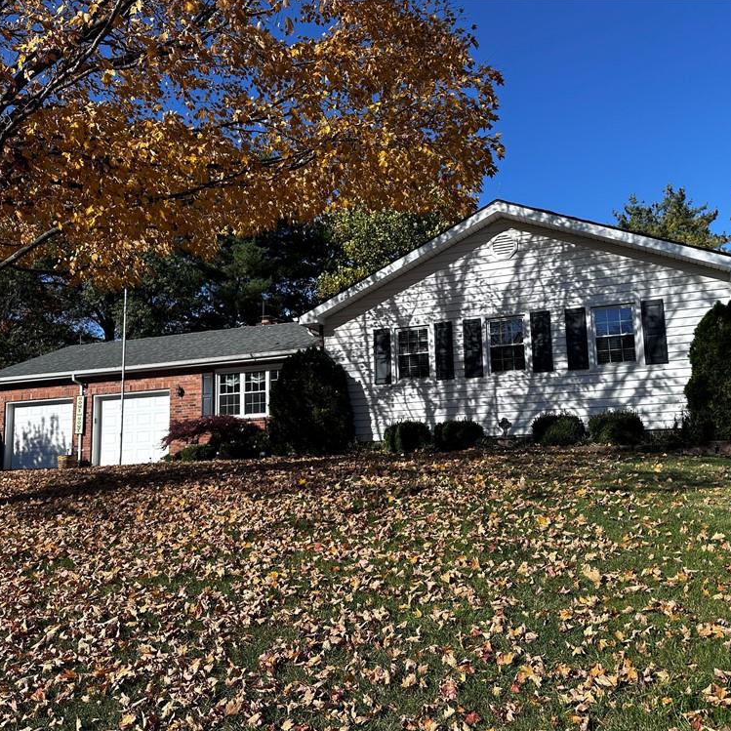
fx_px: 693
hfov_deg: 55.6
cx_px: 386
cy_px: 372
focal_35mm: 29
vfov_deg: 55.6
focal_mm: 6.86
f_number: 1.78
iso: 80
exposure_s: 1/3472
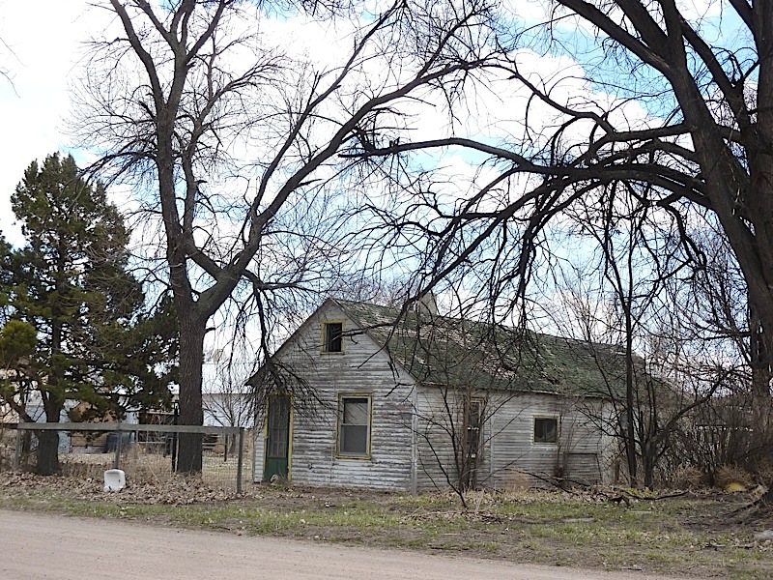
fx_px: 1228
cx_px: 386
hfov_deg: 34.9
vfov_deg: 26.6
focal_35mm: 55
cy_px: 290
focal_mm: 9.1
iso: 125
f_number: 3.9
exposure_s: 1/400
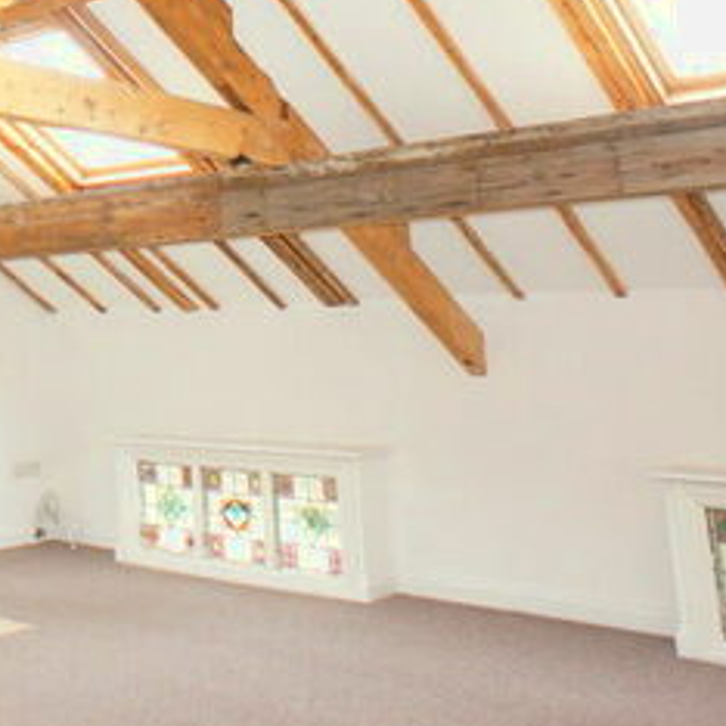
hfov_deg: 25.6
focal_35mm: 61
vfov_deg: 27.4
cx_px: -115
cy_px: 105
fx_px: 1447
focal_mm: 16
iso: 400
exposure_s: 1/60
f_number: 2.8
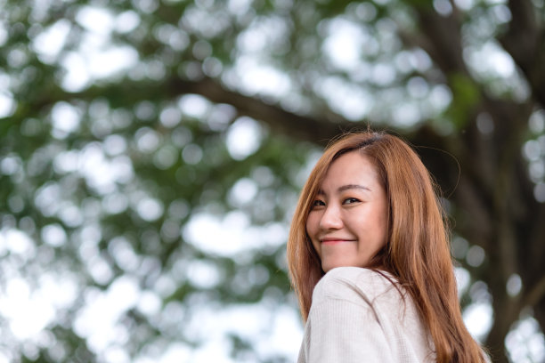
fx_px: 1272
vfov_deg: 16.3
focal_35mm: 84
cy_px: 182
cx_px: 272
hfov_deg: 24.2
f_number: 1.6
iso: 200
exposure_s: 1/1100
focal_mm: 56
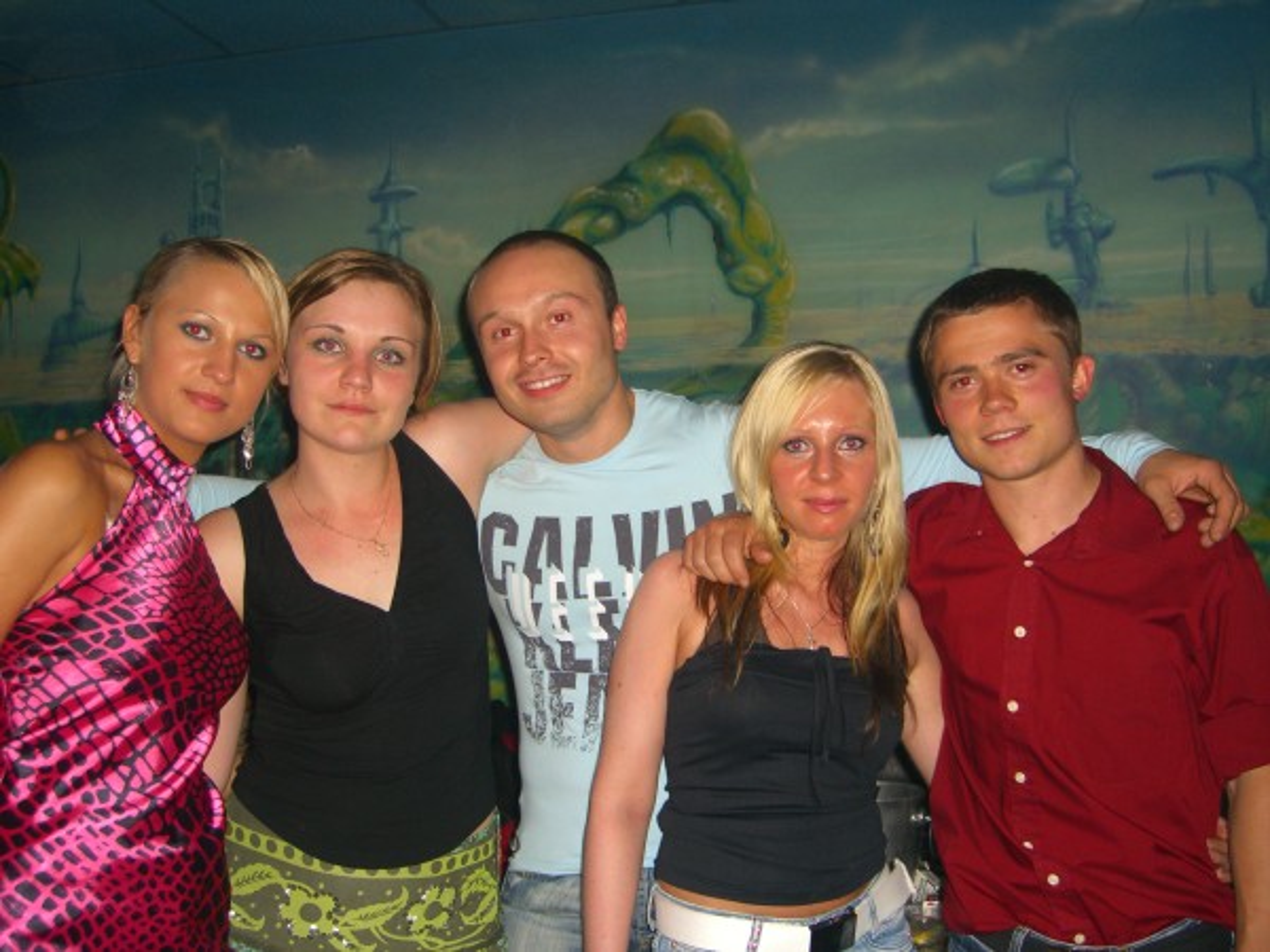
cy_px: 476
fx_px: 1394
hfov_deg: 49.0
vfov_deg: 37.7
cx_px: 635
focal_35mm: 38
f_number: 2.8
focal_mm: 7.9
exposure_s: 1/60
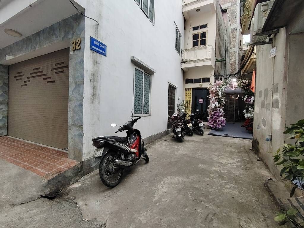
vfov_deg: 74.7
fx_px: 149
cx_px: 152
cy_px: 114
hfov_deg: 91.0
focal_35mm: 17
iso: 100
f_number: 2.2
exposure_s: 1/455
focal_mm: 1.42
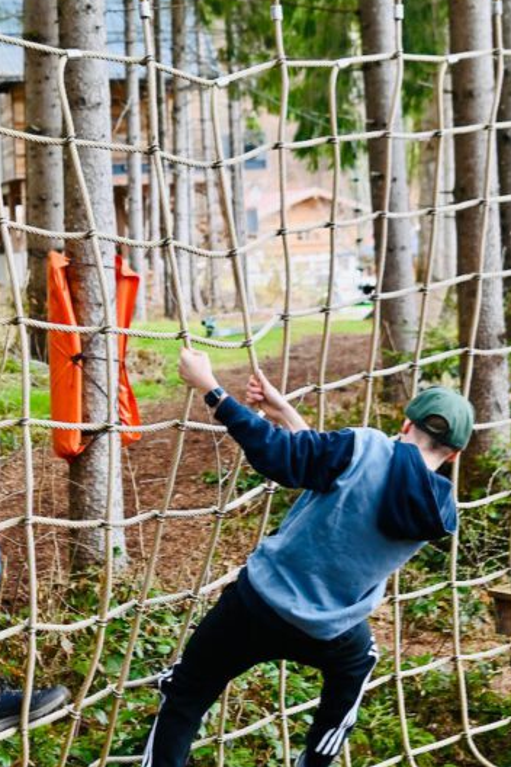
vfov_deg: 26.7
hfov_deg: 18.1
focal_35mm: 75
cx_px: 152
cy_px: 219
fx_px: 1597
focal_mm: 24
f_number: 2.8
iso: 400
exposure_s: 1/160
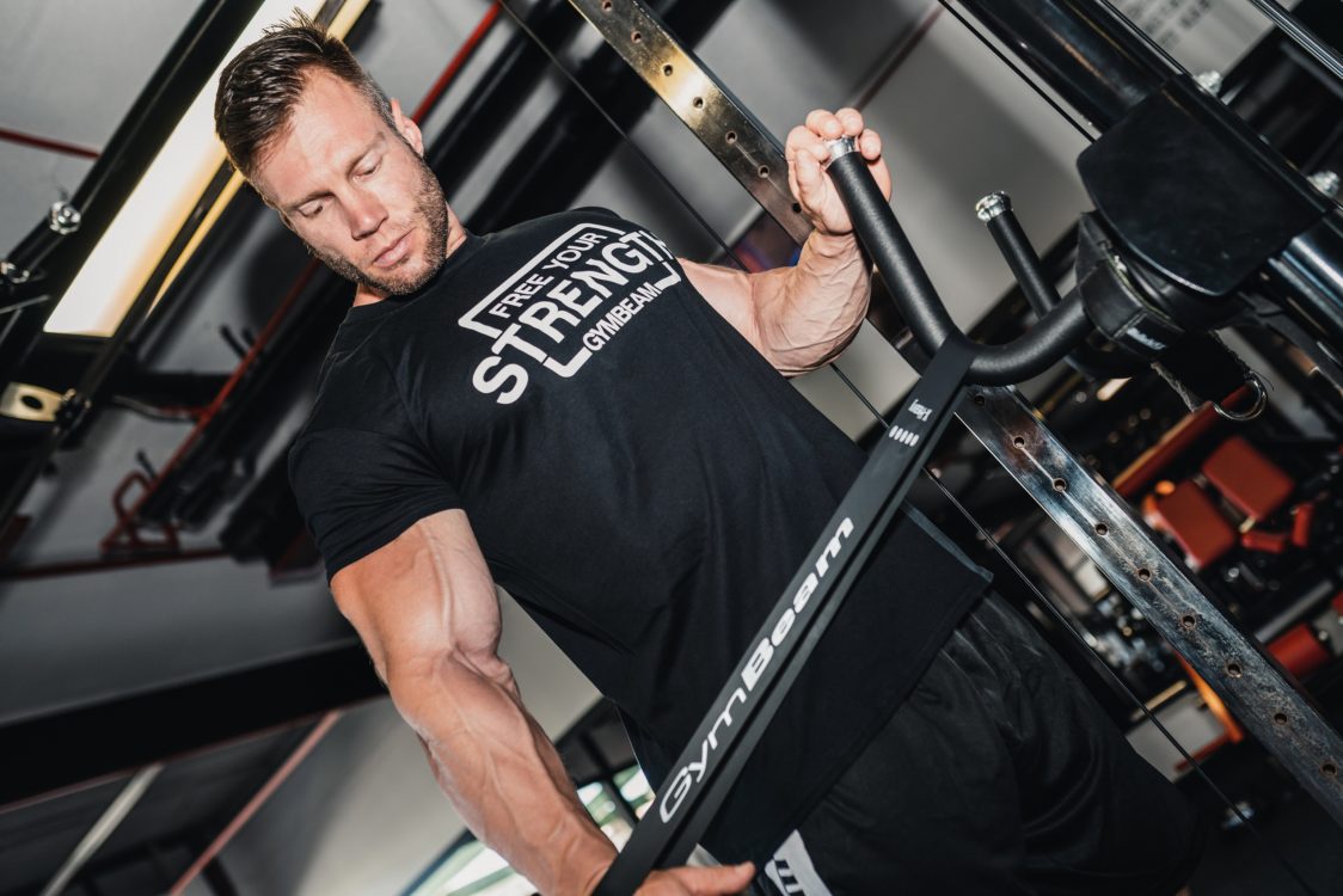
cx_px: 672
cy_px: 448
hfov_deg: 54.4
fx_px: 1306
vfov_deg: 37.9
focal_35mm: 35
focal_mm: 35
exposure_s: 1/250
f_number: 2.5
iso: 500
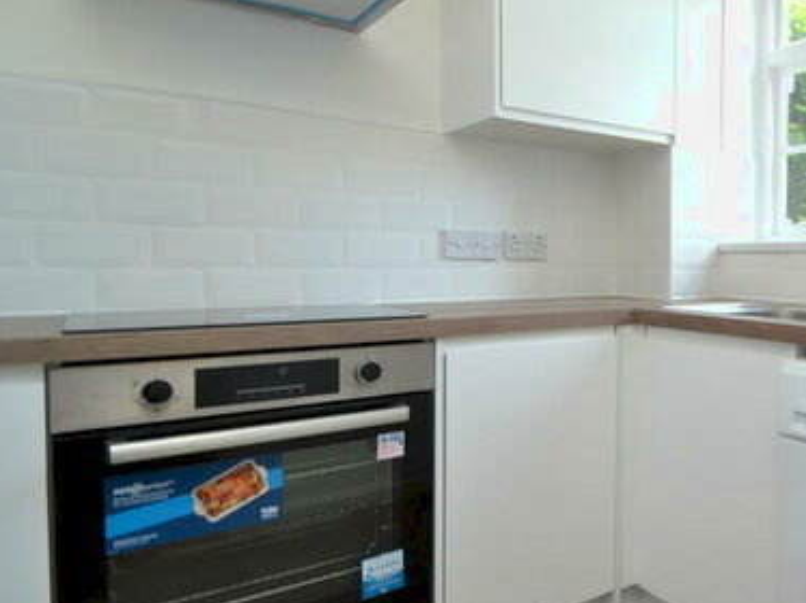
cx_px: 698
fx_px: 628
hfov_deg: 57.8
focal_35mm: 27
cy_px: 277
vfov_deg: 51.2
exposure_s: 1/60
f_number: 3.5
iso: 500
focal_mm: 10
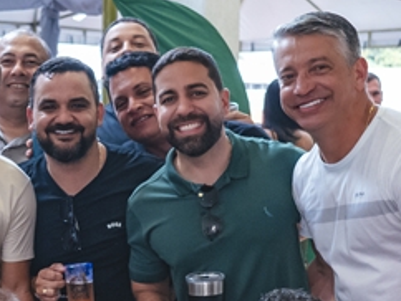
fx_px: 1229
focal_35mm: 106
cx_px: 18
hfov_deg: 18.1
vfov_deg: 13.6
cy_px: 348
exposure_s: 1/400
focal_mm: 24
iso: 2000
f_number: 3.2
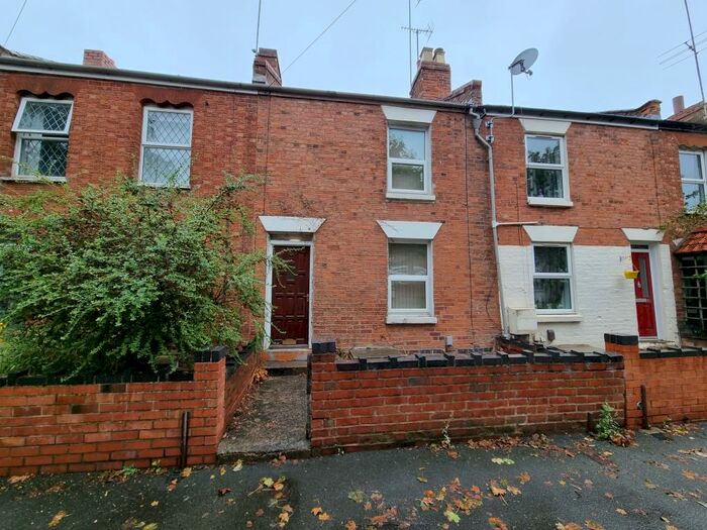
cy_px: 265
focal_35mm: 13
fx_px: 266
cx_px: 354
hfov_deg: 106.2
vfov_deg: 89.9
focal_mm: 2.2
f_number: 2.2
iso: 50
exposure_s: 1/491
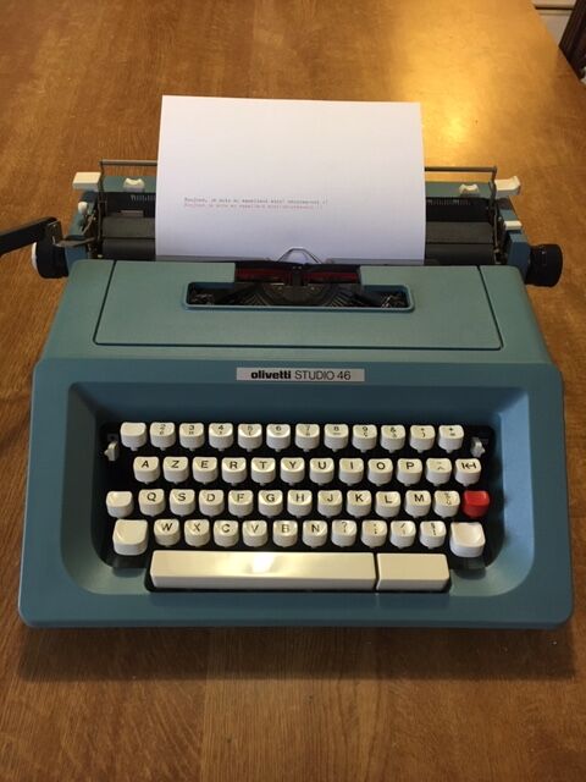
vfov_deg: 61.7
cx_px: 293
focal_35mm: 29
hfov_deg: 48.2
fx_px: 655
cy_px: 391
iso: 160
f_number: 2.2
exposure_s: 1/33
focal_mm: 4.15
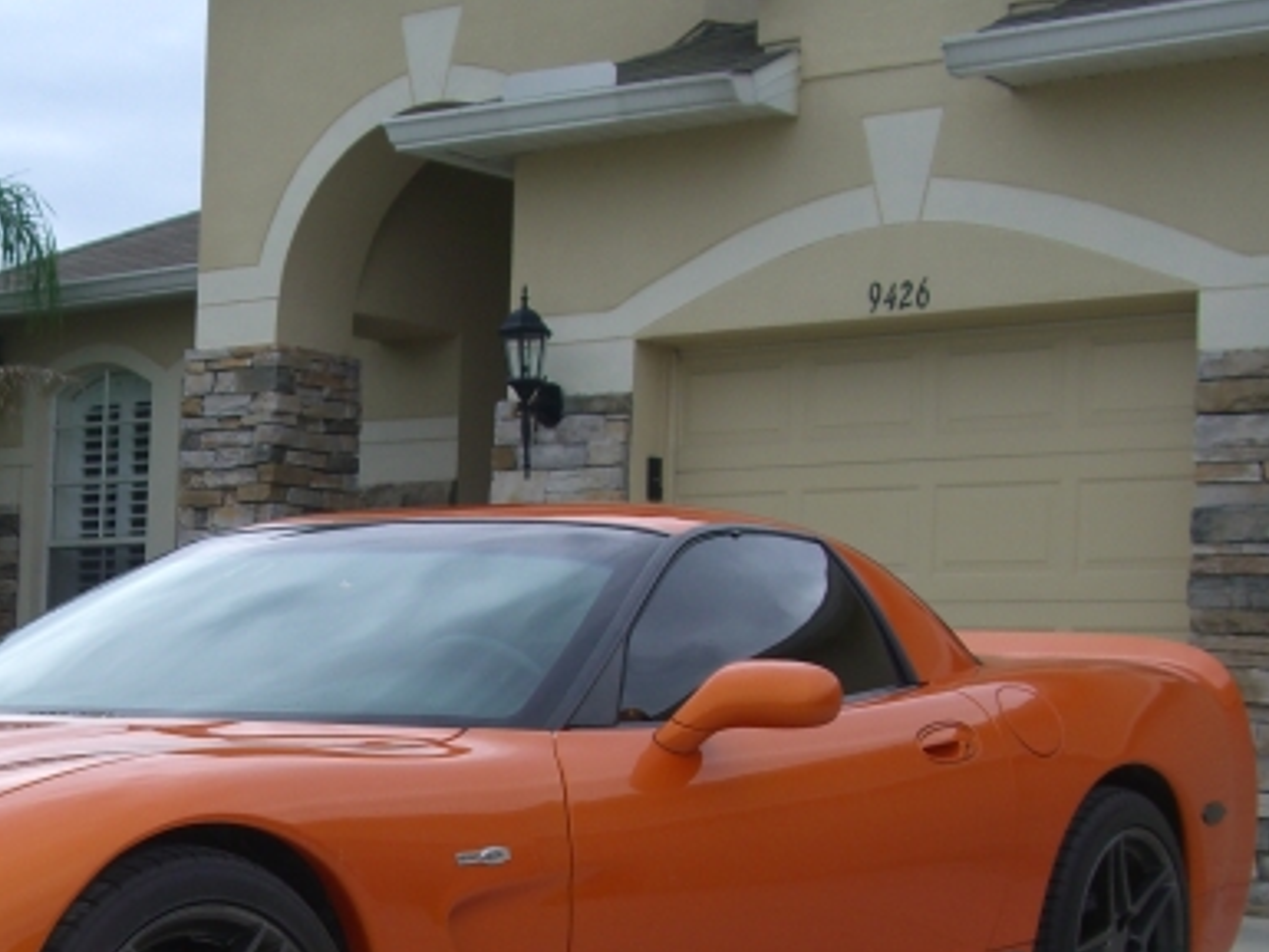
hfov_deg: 24.2
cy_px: 886
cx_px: 208
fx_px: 2897
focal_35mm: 79
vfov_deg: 18.3
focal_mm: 7.9
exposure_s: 1/160
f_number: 5.6
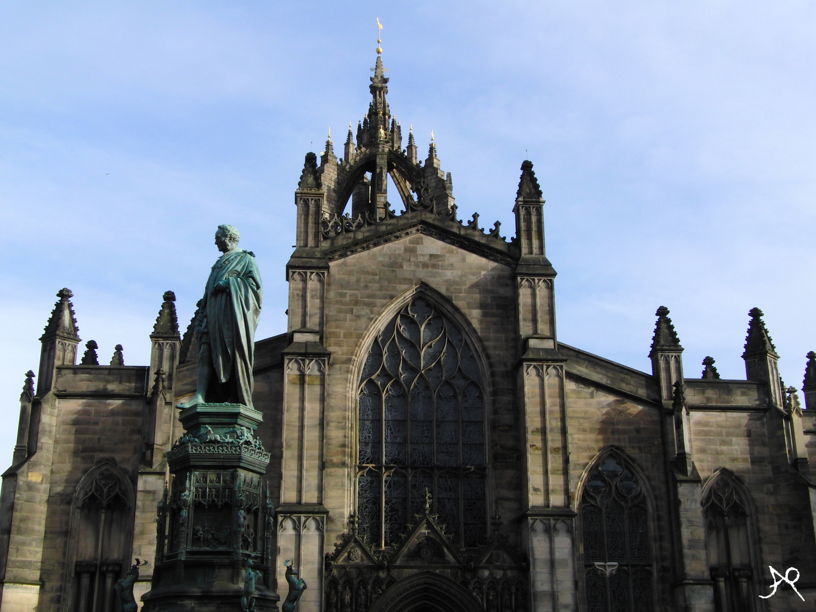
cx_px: 408
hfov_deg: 38.9
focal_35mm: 49
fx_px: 1155
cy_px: 306
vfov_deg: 29.7
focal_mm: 8.7
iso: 100
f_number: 7.4
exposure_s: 1/160
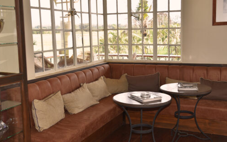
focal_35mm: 44
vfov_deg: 29.2
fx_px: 272
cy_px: 70
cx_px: 123
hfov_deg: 45.2
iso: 200
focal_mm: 36
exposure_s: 1/125
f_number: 5.6
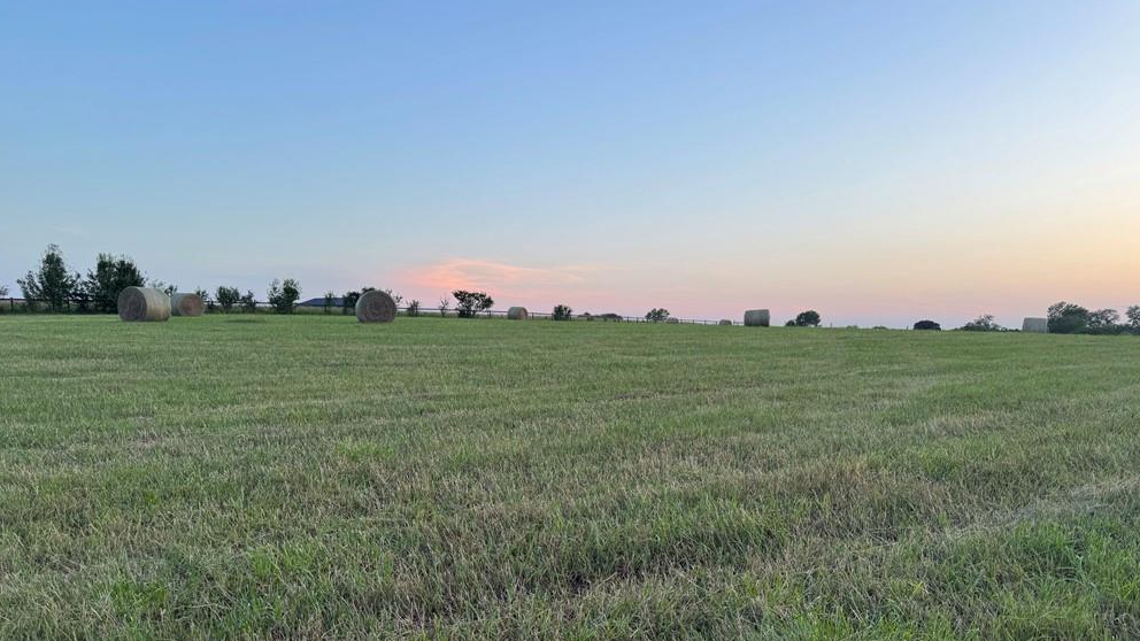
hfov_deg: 69.9
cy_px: 417
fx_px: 816
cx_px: 578
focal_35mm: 27
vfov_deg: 42.4
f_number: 1.78
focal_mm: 6.76
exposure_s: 1/121
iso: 50
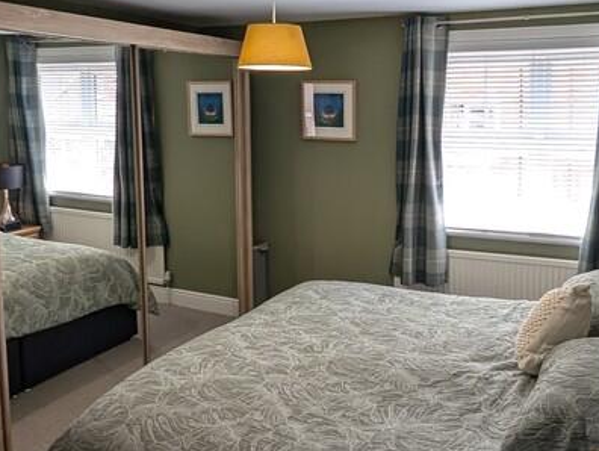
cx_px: 372
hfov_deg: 57.6
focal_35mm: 31
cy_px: 154
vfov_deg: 44.9
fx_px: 537
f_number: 1.7
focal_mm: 2.02
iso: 75
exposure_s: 1/111
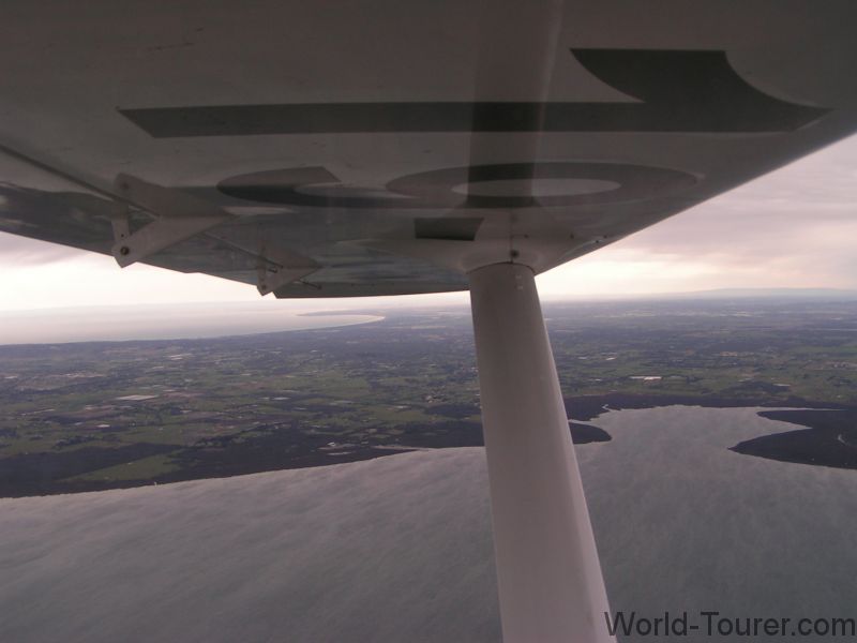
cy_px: 322
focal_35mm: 38
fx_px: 941
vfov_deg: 37.7
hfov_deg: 49.0
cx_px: 428
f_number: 4.5
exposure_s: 1/80
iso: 50
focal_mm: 5.8
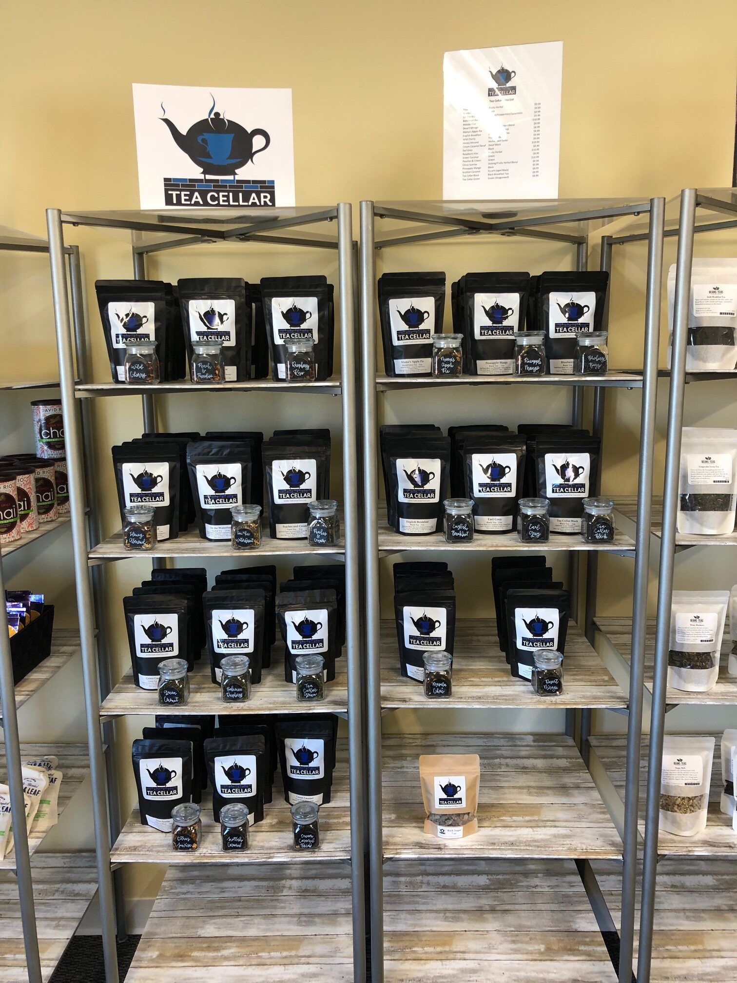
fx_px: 795
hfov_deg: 49.7
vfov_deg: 63.4
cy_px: 492
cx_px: 368
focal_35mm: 28
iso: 40
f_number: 1.8
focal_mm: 4
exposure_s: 1/24
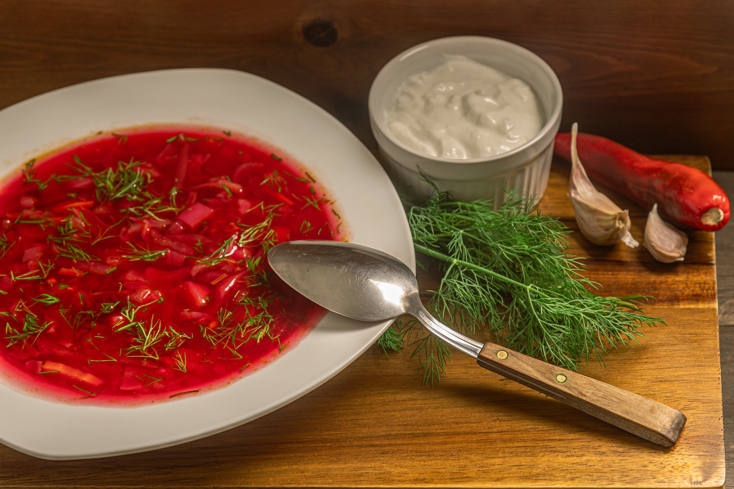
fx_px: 2446
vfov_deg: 11.4
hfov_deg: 17.1
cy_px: 244
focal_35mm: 120
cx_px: 367
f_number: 7.1
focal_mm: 120
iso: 250
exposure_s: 1/50
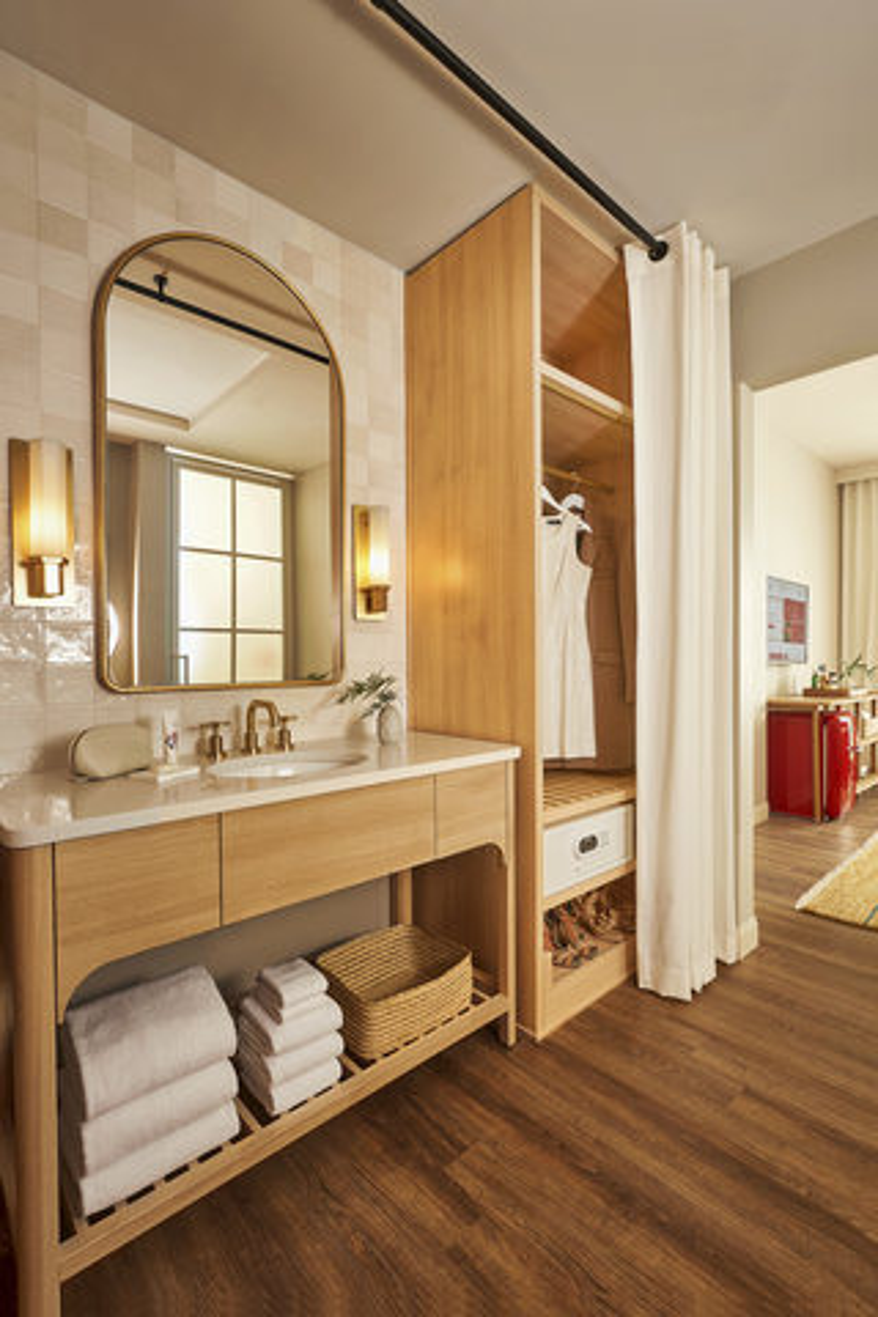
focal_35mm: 16
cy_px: 658
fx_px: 585
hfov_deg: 73.7
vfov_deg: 96.7
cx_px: 439
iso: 100
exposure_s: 1/2
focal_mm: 16
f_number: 11
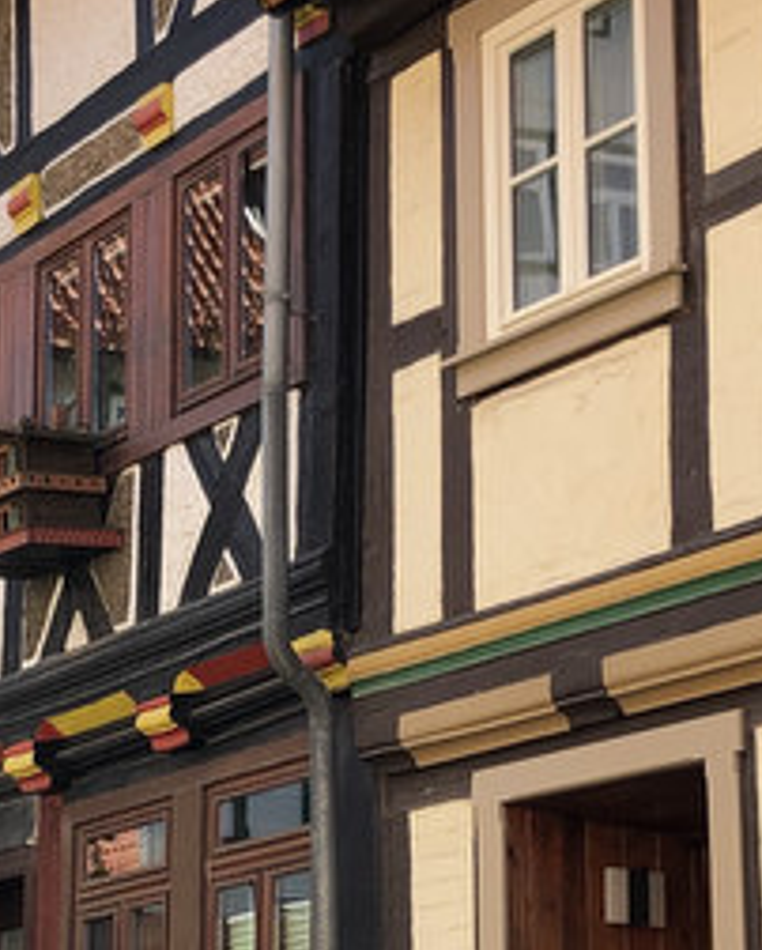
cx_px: 230
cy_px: 724
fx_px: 2844
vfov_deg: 18.8
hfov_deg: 15.2
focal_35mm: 101
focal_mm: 3.99
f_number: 1.8
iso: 20
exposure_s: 1/615
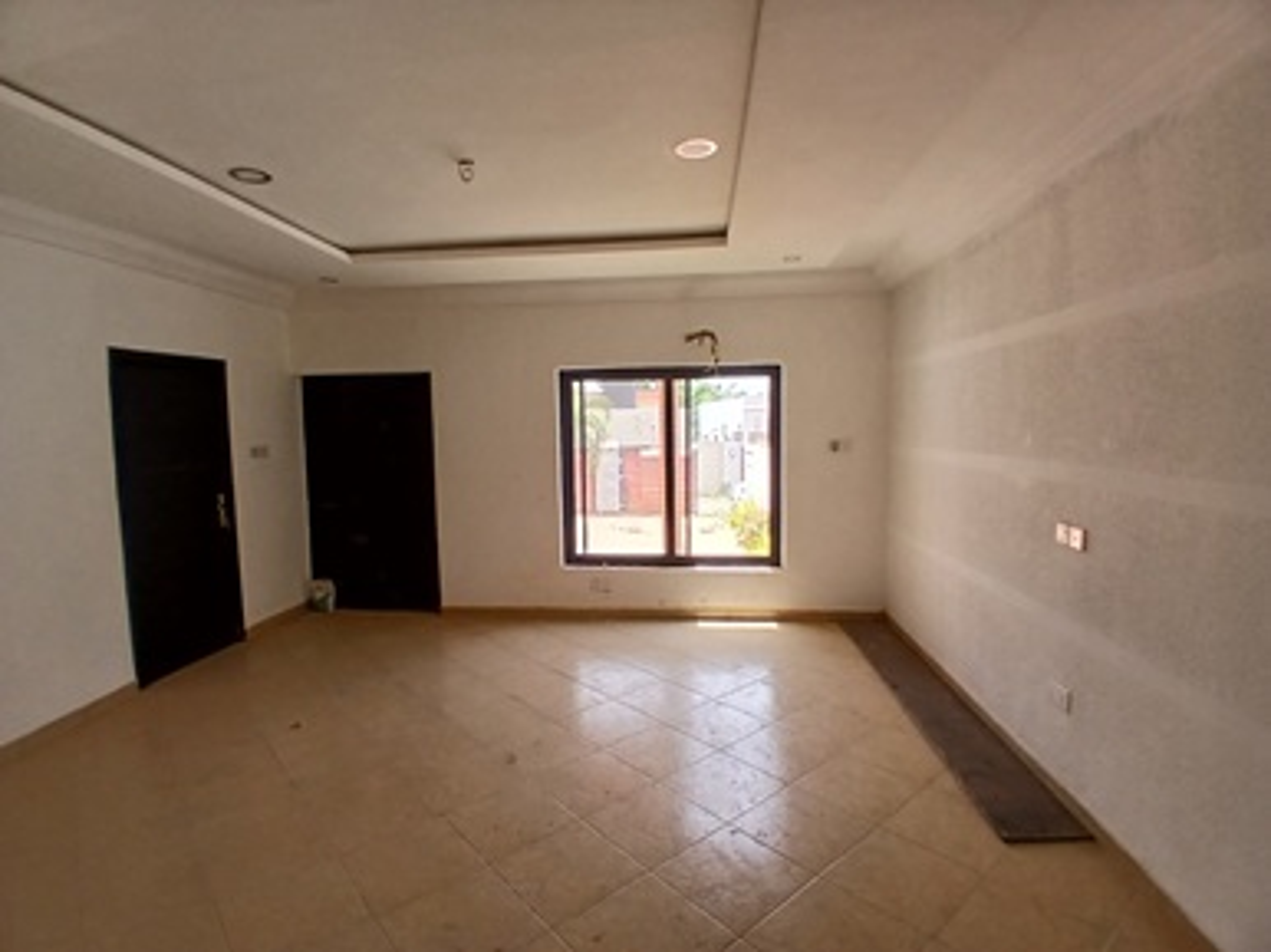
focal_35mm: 17
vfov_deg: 74.7
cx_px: 636
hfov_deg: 91.1
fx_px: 624
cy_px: 476
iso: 50
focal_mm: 1.4
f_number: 2.2
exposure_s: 1/102
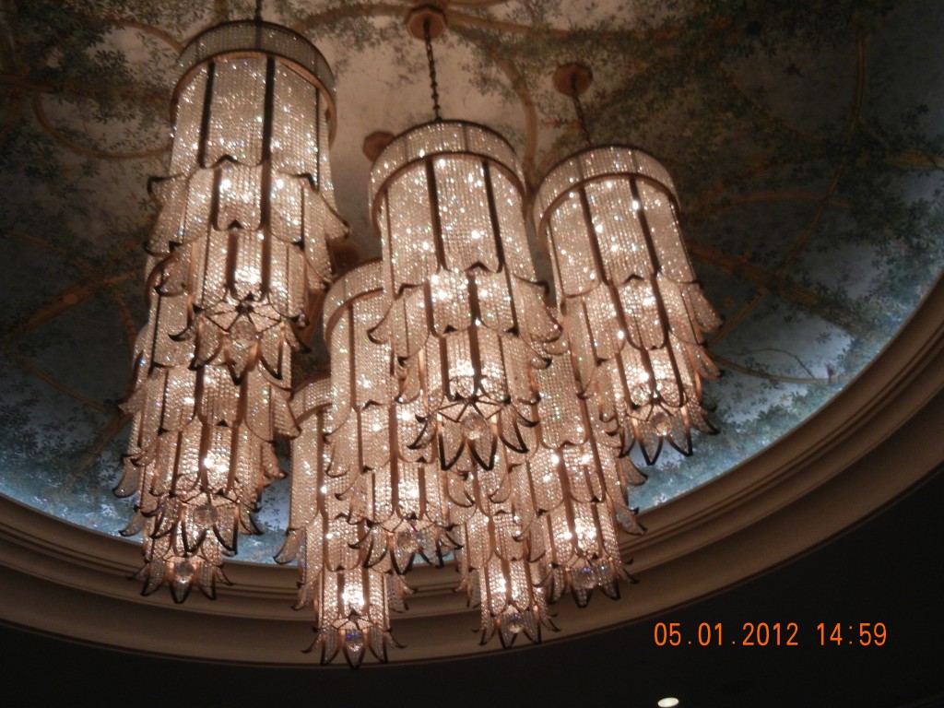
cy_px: 354
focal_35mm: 39
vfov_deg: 36.8
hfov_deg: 47.9
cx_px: 472
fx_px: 1064
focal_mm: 7.1
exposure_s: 1/39.1
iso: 400
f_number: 3.7
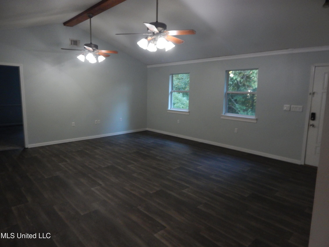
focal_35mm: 22
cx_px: 164
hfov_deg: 76.4
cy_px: 124
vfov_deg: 61.1
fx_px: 209
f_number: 3
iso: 400
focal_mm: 4
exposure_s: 1/25
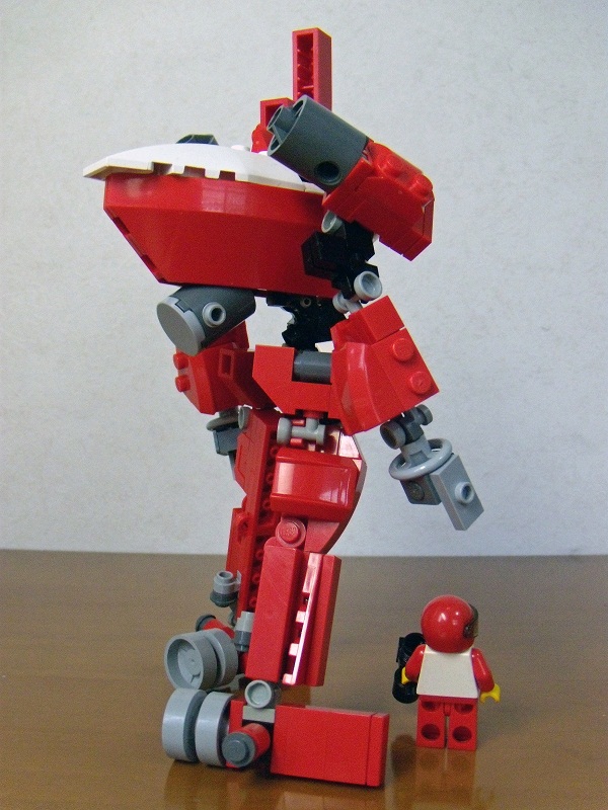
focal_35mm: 36
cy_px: 405
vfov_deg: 51.4
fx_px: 843
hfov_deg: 39.7
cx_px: 304
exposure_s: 1/40
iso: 400
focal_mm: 6.4
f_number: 3.6
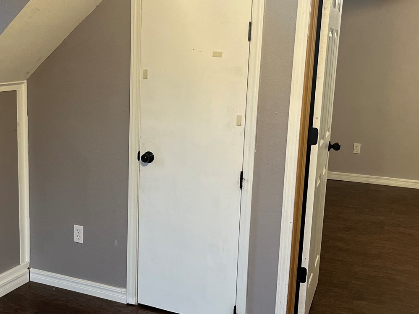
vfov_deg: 29.1
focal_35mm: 50
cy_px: 172
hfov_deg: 37.2
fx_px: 605
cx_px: 99
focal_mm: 5.1
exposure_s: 1/60
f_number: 1.6
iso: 200
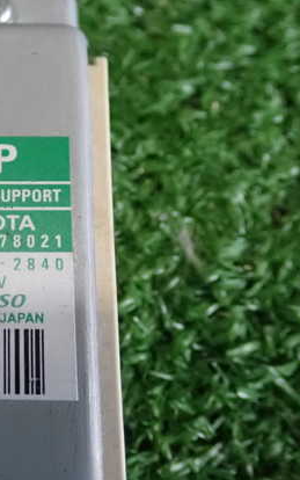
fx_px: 824
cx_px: -29
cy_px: 260
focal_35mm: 63
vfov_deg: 32.4
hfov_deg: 19.8
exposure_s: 1/160
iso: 1600
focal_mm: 7.31
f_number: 2.8
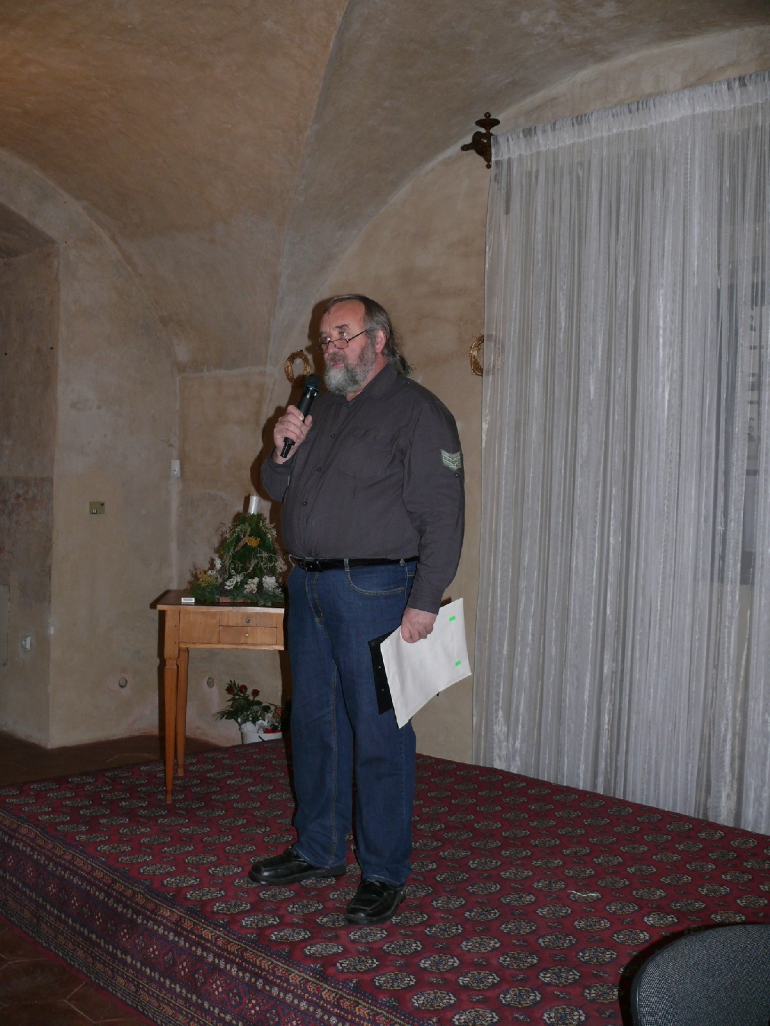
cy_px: 513
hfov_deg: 40.7
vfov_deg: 52.6
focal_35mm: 35
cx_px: 385
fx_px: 1038
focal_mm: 7.4
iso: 100
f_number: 2.8
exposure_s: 1/125
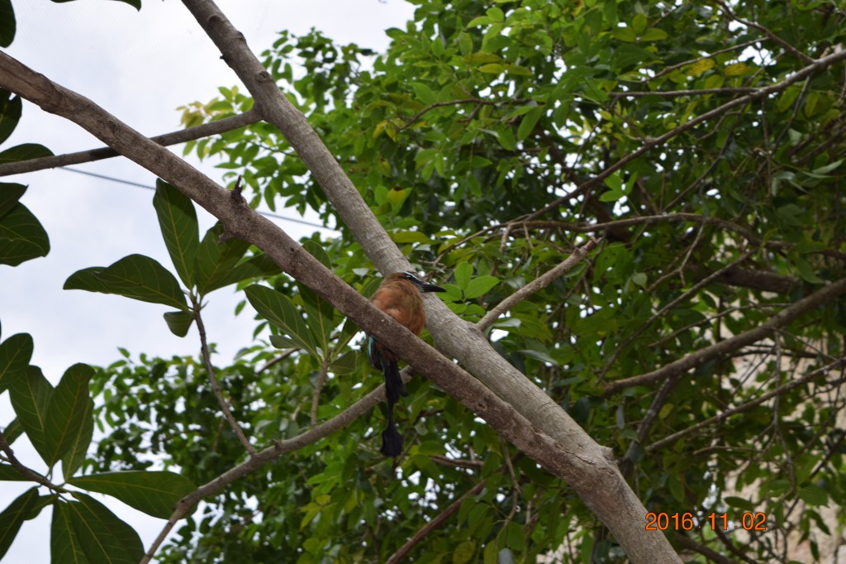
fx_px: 1938
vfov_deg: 16.5
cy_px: 282
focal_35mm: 82
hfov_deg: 24.6
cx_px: 423
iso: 100
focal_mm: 55
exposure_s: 1/200
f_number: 8
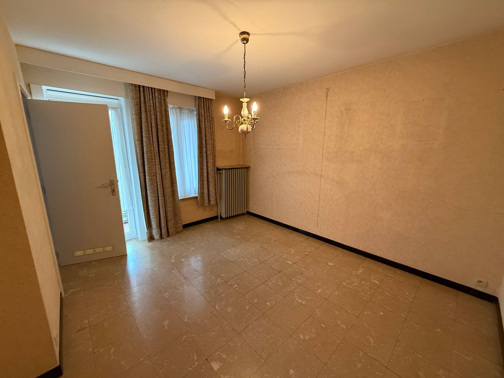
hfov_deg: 102.1
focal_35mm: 14
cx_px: 252
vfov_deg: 85.7
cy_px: 189
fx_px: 204
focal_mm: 2.22
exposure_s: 1/50
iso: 500
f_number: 2.2
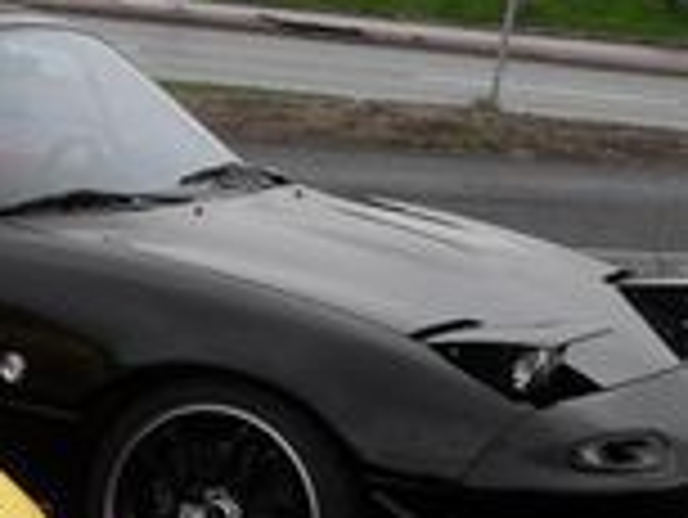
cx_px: -508
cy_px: 513
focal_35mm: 117
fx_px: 2327
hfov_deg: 14.9
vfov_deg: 12.5
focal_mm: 6
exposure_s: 1/90
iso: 80
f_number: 7.1
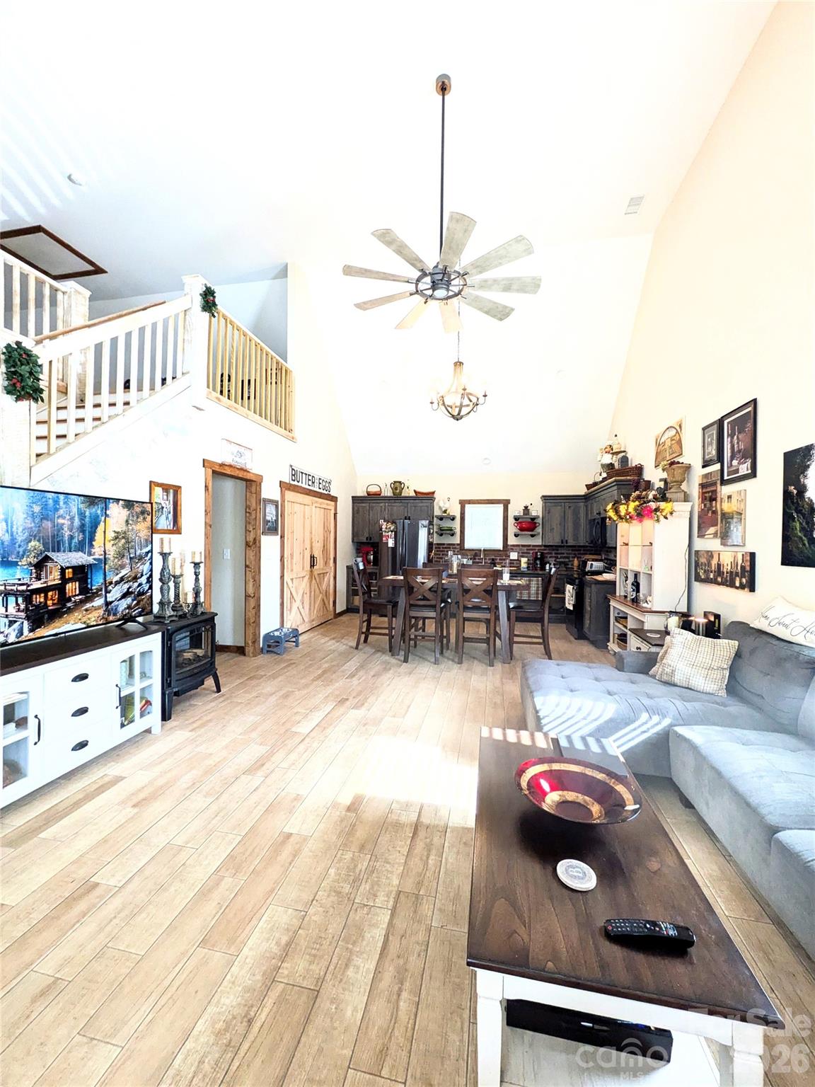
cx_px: 408
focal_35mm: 14
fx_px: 439
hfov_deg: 85.7
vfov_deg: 102.1
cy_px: 544
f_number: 2.2
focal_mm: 1.83
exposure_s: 1/100
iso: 183
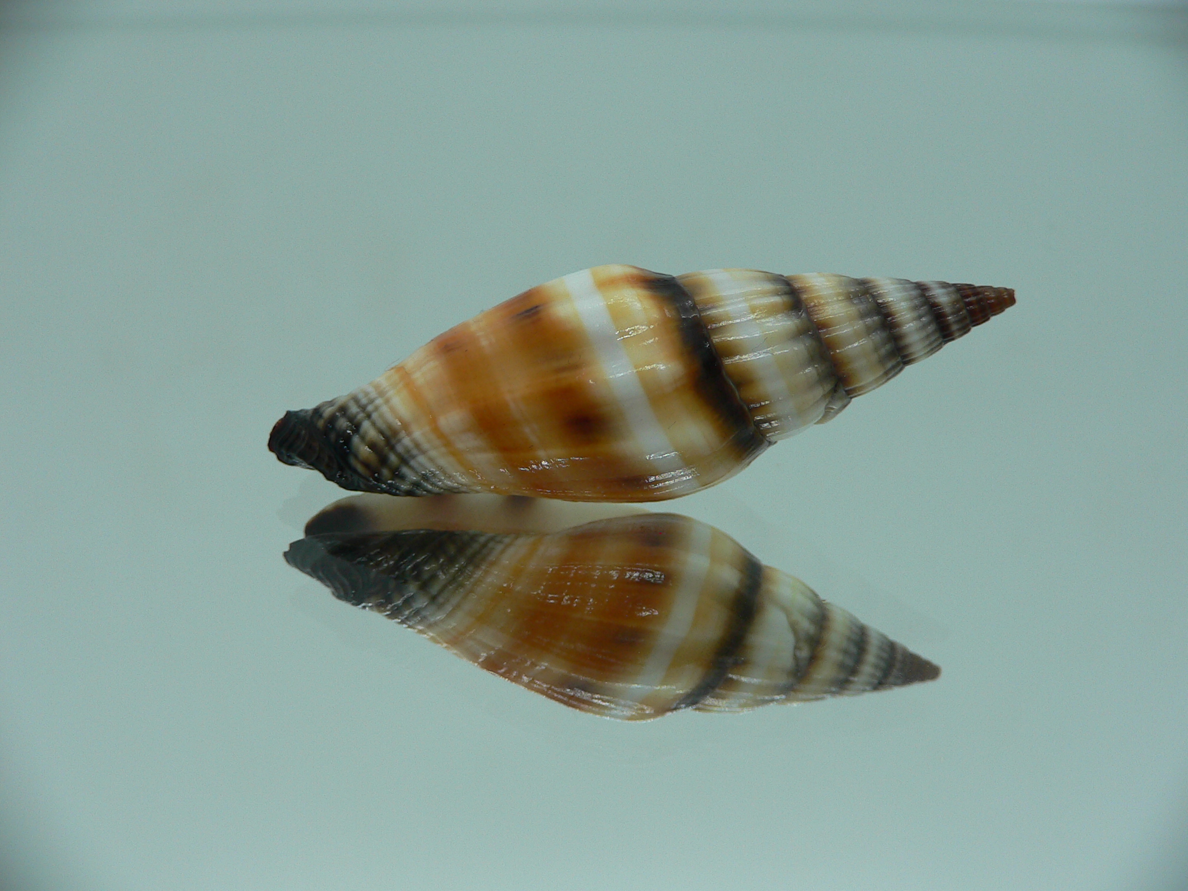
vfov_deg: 40.7
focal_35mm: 35
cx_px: 594
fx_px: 1201
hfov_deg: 52.6
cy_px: 446
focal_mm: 4.6
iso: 80
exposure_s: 1/60
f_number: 2.8
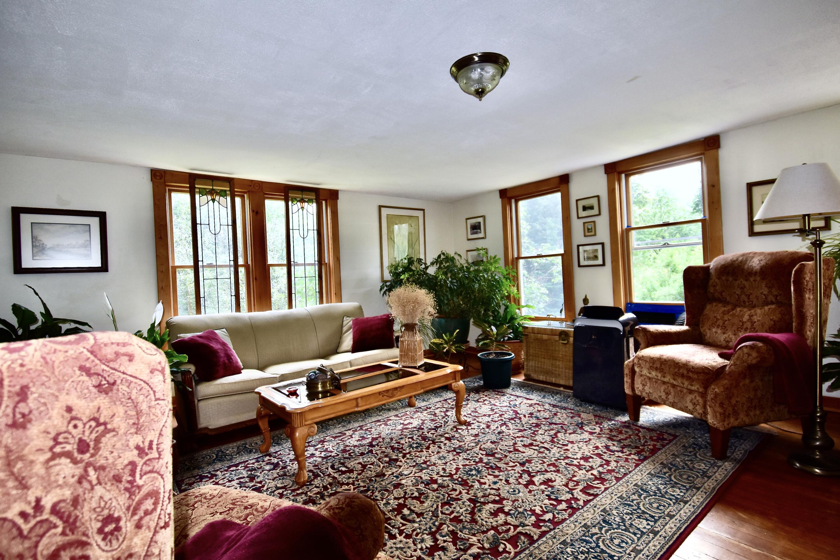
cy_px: 280
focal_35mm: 17
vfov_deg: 69.7
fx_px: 403
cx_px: 420
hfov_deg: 92.4
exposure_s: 1/125
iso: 450
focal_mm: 11.5
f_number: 5.6
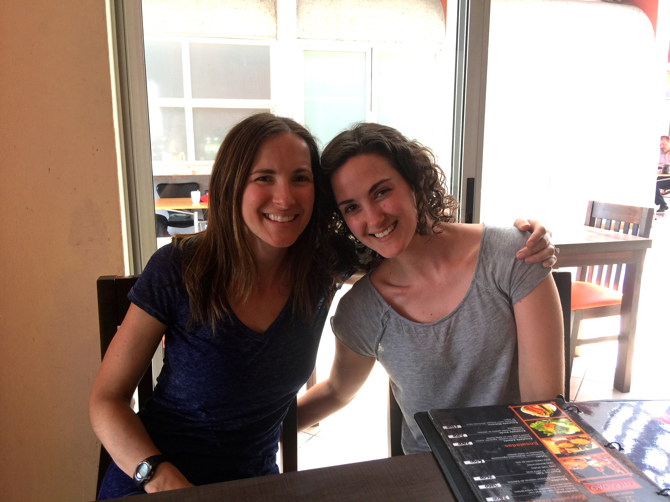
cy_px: 251
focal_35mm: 29
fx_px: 561
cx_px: 335
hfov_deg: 61.7
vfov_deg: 48.2
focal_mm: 4.15
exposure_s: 1/15
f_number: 2.2
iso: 32
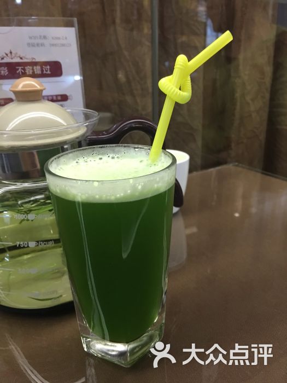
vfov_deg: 61.7
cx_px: 144
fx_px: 321
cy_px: 192
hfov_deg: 48.2
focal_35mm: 29
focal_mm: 4.15
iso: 100
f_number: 2.2
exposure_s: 1/10
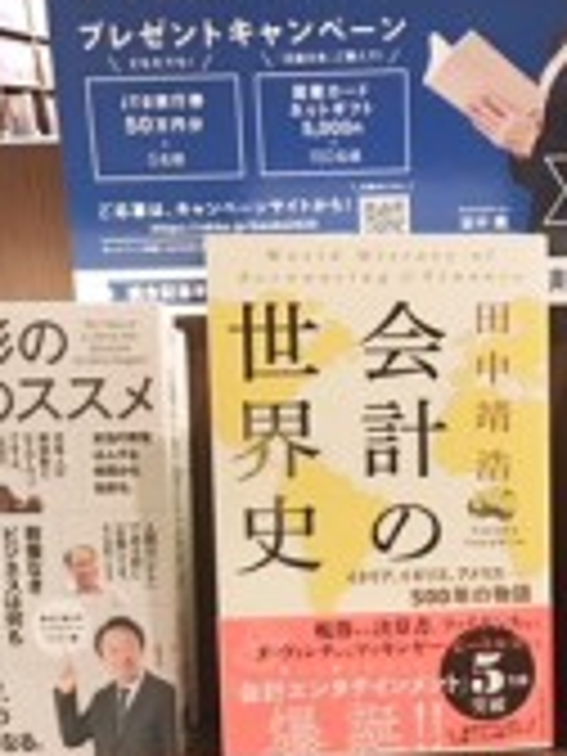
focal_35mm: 69
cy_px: 657
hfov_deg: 21.2
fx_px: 1507
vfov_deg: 27.3
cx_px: 378
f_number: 2.2
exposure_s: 1/10
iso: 80
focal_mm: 4.15
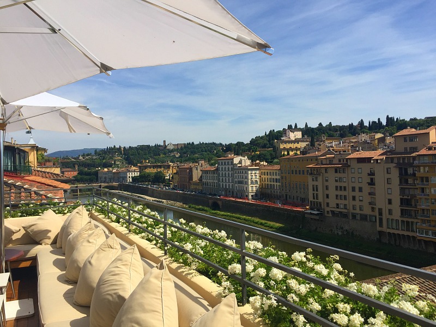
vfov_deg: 48.2
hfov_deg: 61.7
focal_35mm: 29
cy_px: 164
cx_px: 218
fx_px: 365
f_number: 2.2
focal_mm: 4.15
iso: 32
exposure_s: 1/2825
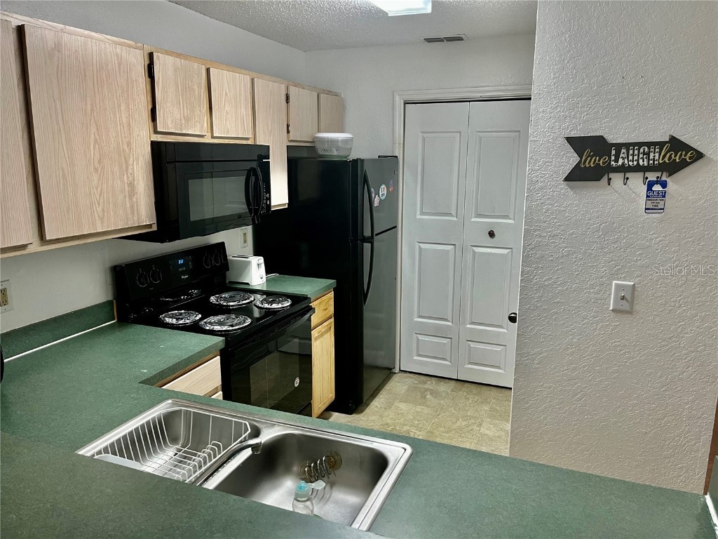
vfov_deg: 53.1
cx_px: 359
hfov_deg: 67.3
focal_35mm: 26
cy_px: 270
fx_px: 539
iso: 100
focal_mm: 5.1
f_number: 1.6
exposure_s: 1/60
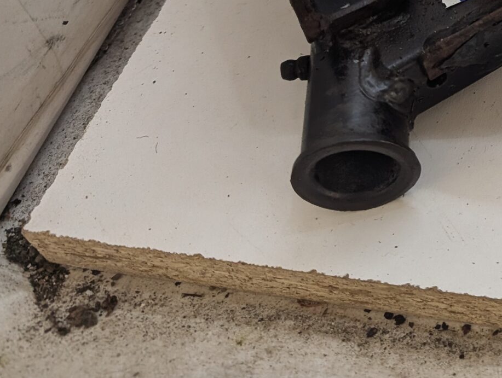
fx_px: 973
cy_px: -105
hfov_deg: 24.9
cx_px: 661
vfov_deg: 20.2
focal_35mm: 67
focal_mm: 6.9
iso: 297
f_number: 1.68
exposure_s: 1/126
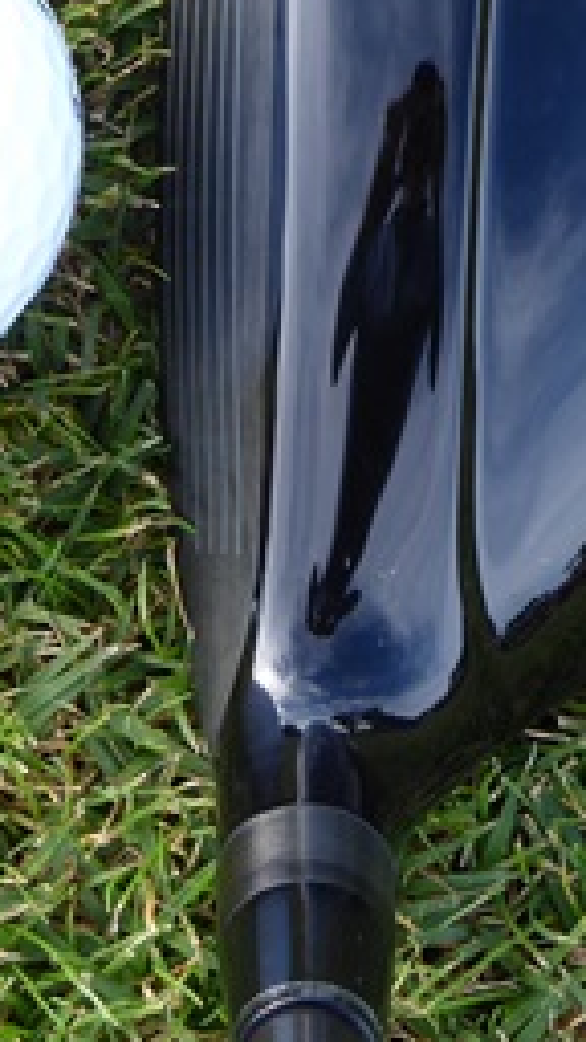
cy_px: 144
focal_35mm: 287
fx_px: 7928
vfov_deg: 7.5
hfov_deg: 4.2
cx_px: 313
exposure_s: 1/60
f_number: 5
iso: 100
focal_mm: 17.5
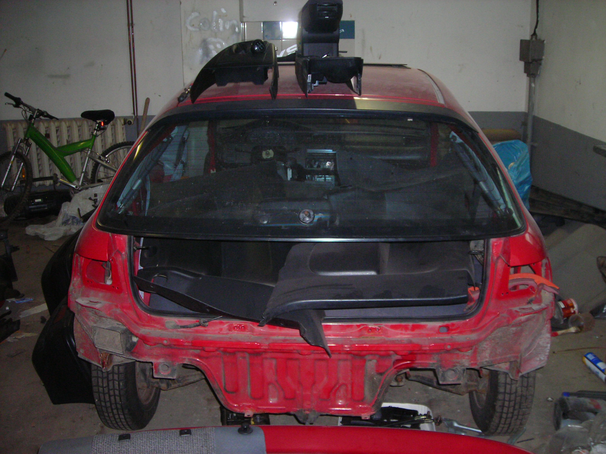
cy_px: 227
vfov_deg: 37.7
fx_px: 665
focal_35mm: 38
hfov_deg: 49.0
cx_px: 303
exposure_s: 1/60.1
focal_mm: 6.3
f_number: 3.2
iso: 200
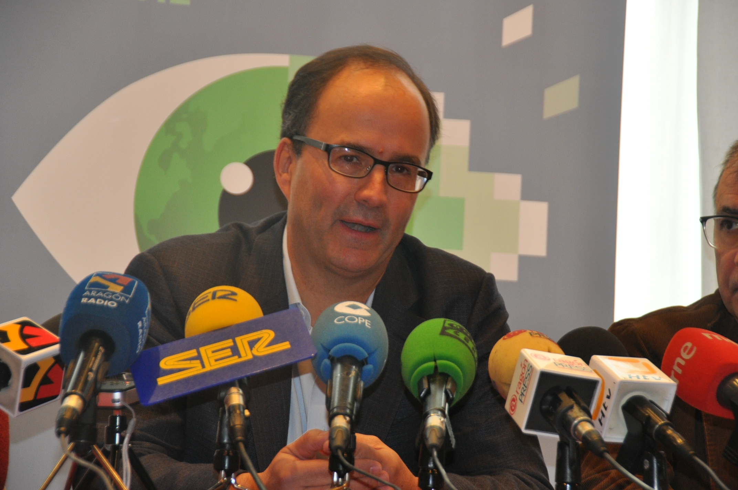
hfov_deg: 17.1
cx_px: 369
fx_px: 2457
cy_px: 245
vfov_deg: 11.4
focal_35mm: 120
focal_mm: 80
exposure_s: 1/60
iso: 800
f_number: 5
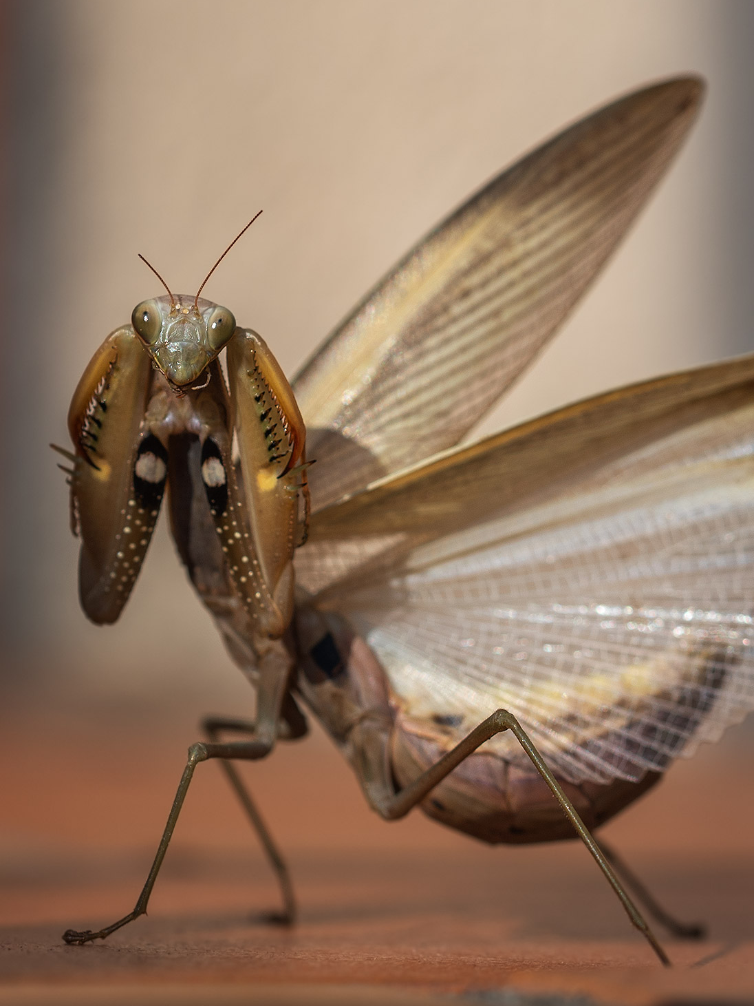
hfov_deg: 9.8
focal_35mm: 152
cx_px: 383
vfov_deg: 13.0
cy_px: 502
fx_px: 4414
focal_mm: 105
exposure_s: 1/500
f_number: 8
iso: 125
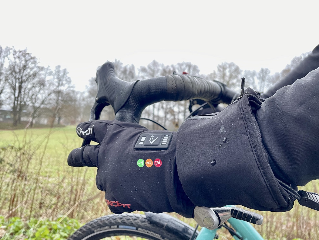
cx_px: 160
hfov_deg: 67.3
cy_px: 120
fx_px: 240
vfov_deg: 53.1
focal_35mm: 26
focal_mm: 4.2
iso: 320
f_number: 1.6
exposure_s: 1/60
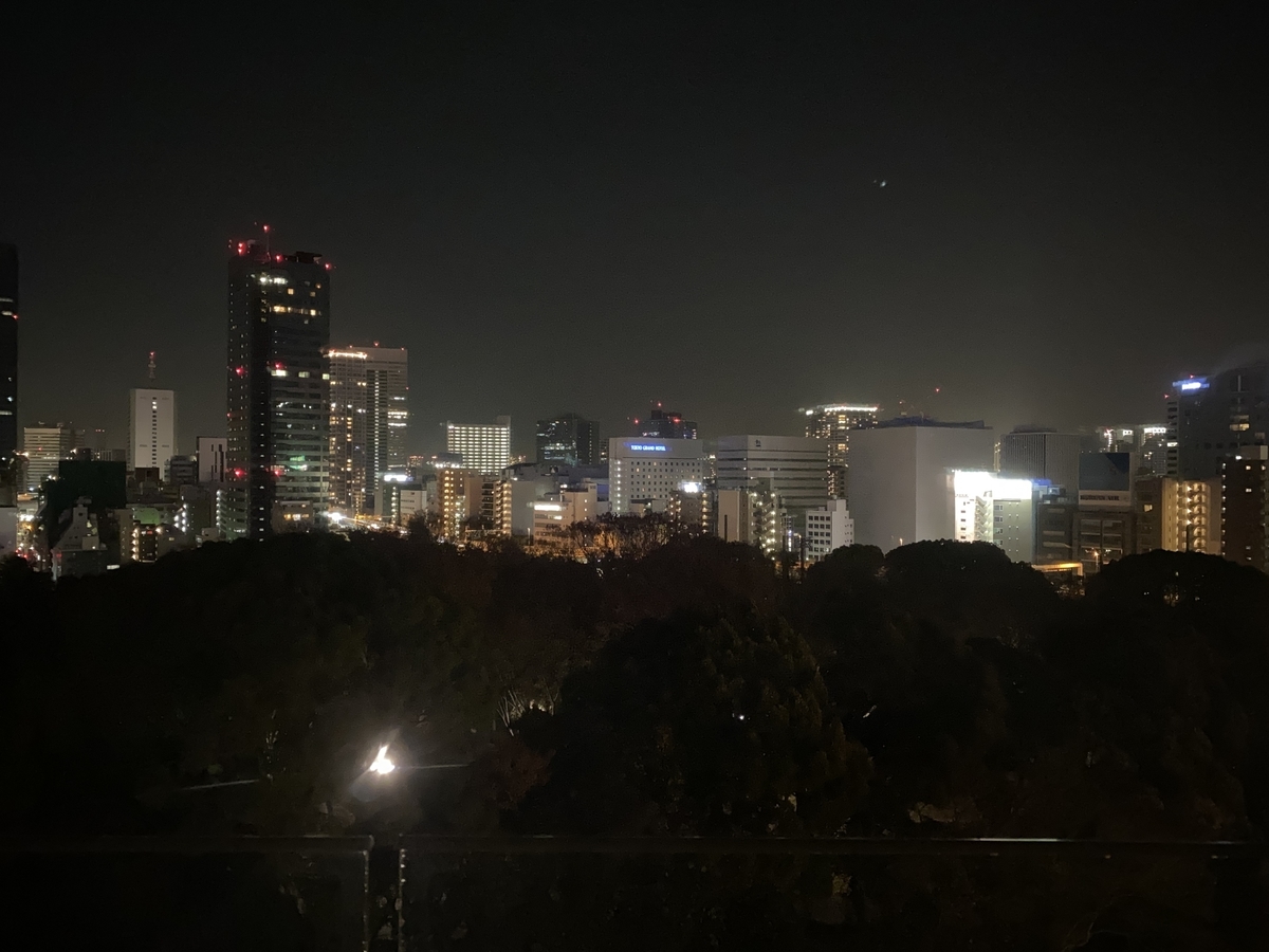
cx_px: 634
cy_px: 476
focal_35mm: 26
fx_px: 953
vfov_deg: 53.1
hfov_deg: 67.3
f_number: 1.8
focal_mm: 4.25
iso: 1000
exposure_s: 1/4
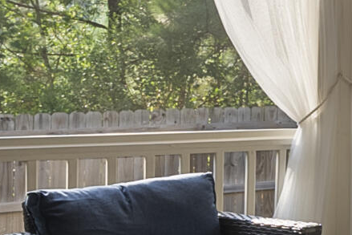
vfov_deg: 16.6
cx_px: 665
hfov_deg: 18.4
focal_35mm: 82
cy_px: 84
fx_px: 802
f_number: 6.3
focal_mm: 12
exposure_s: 1/30
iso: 250
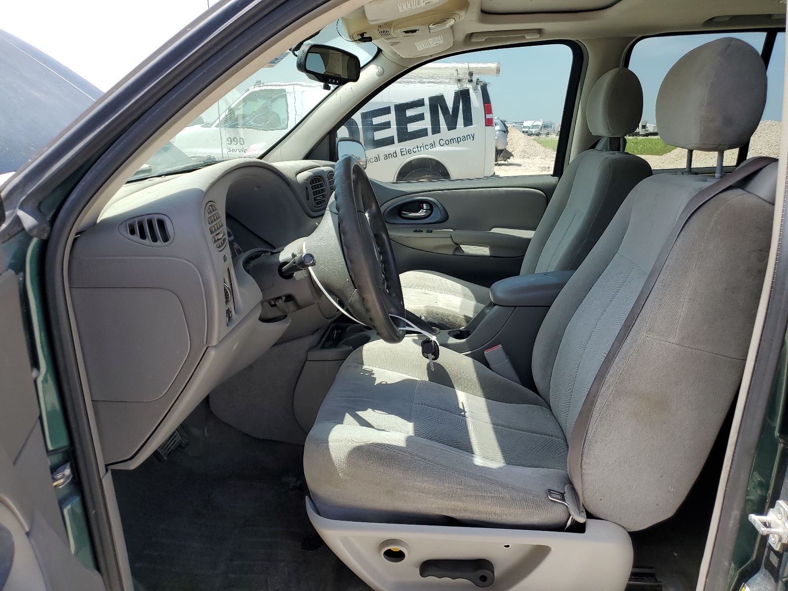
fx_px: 592
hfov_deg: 67.3
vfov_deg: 53.1
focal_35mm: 26
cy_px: 296
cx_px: 394
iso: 50
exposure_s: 1/1000
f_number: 1.5
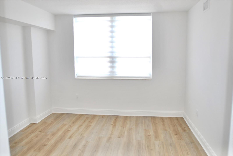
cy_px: 78
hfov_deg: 70.4
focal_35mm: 26
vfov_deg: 50.5
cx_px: 116
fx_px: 165
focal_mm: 17
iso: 160
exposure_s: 1/125
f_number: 2.8
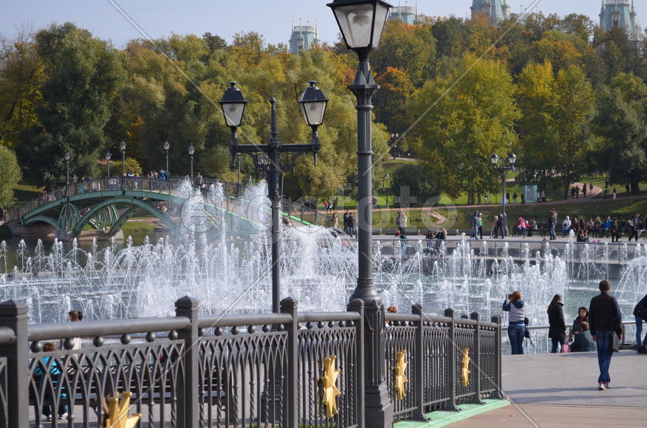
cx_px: 324
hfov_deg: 24.7
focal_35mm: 82
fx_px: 1479
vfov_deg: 16.5
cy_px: 214
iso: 400
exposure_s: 1/1600
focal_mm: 55
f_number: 6.3
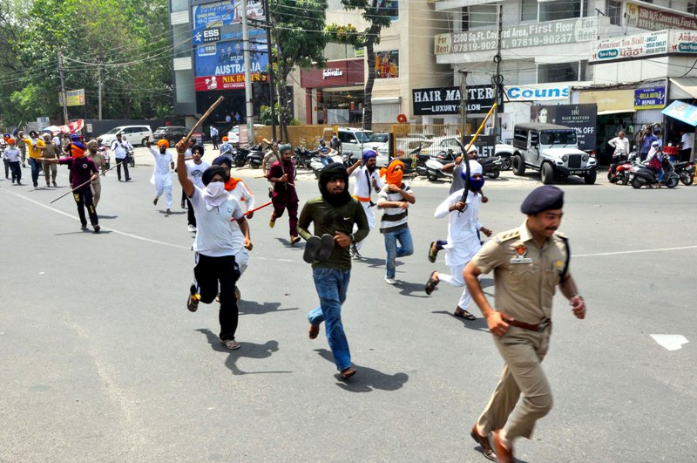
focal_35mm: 36
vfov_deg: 36.8
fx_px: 696
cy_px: 232
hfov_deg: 53.2
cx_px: 348
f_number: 10
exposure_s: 1/160
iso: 250
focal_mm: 24
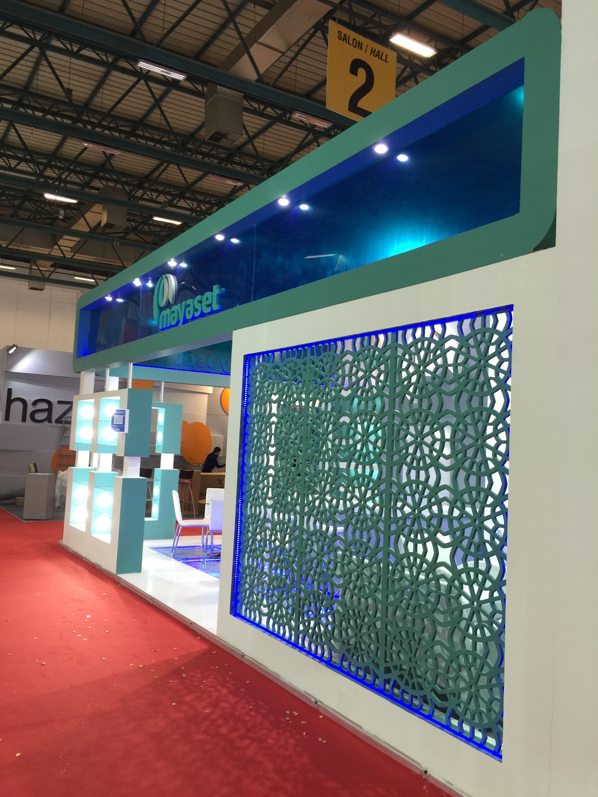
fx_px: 668
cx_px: 299
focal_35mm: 29
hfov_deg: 48.2
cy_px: 398
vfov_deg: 61.7
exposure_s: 1/33
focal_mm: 4.15
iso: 40
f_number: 2.2
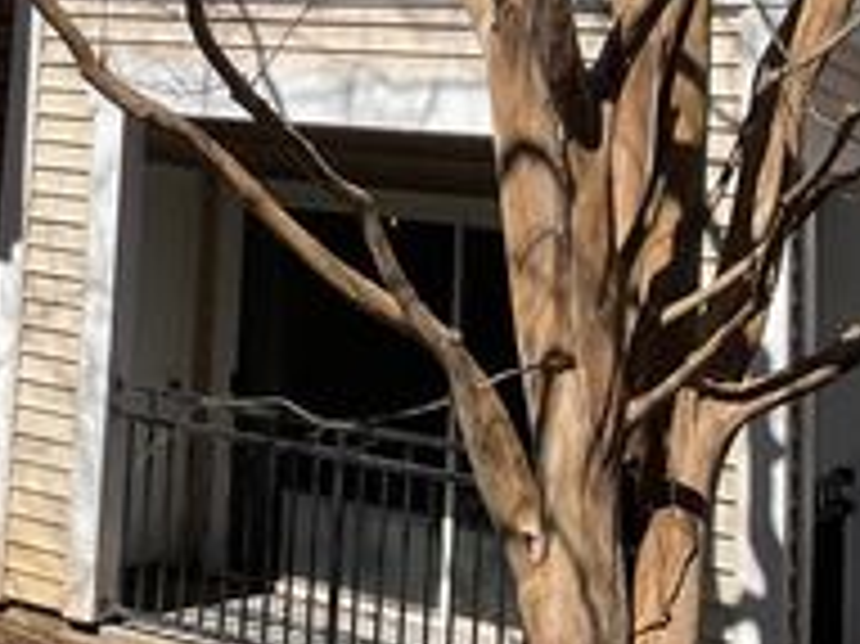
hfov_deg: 22.9
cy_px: -137
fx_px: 1887
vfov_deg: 18.3
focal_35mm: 76
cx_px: -257
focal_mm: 3
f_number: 1.8
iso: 16
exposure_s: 1/2227
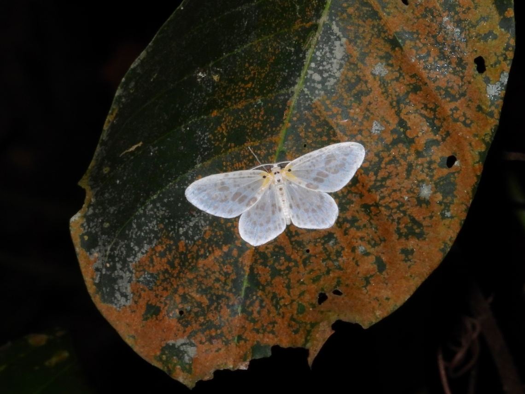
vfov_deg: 4.6
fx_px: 4853
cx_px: 262
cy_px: 197
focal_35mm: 320
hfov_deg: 6.2
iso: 200
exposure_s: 1/2500
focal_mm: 57.1
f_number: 8
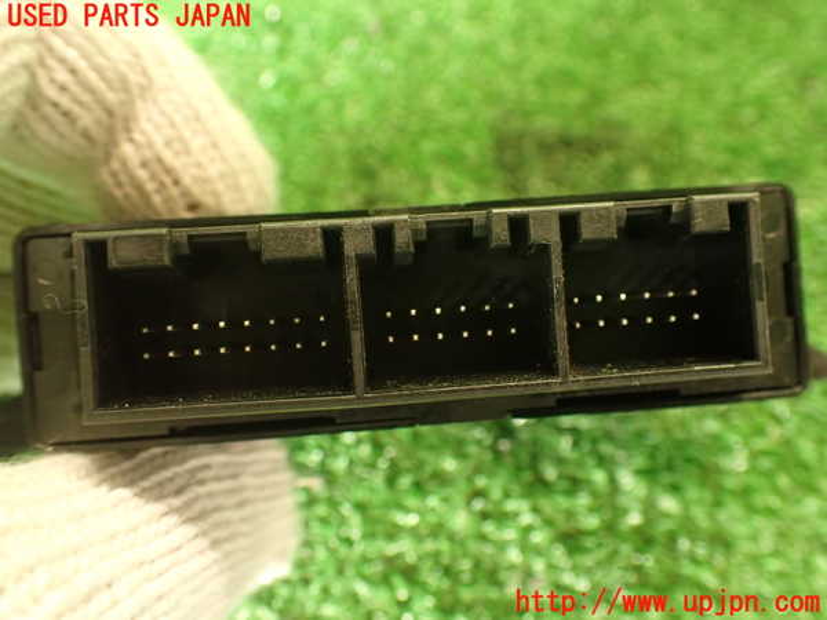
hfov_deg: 56.8
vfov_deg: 44.2
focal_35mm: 32
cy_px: 310
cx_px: 414
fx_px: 765
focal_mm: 5.79
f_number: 2.4
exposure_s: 1/30
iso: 500
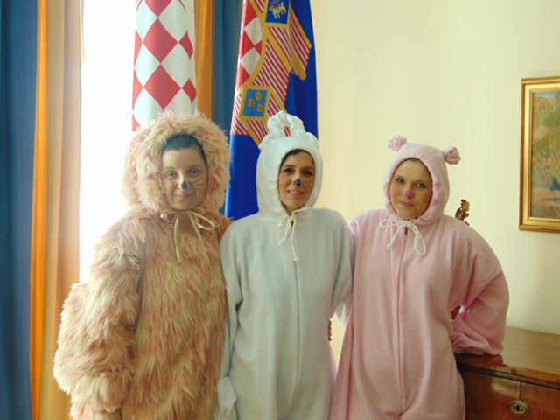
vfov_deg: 29.1
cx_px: 280
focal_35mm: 50
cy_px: 210
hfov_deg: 38.2
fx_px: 809
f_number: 3.5
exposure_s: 1/30
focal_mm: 9
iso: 80
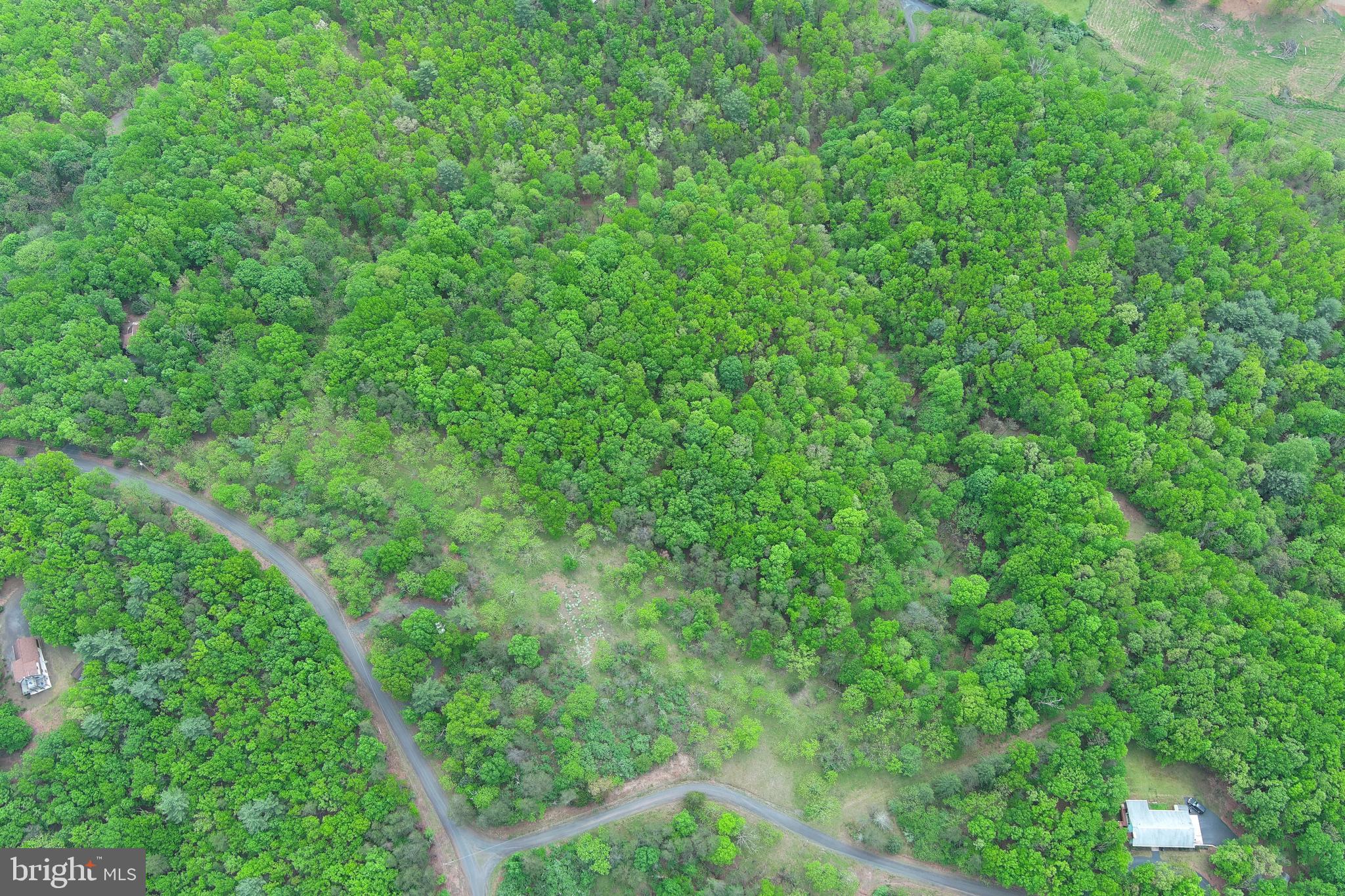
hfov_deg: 63.7
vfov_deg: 45.0
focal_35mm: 29
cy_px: 448
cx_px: 672
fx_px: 1083
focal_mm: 10.57
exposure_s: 1/276
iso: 100
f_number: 2.8
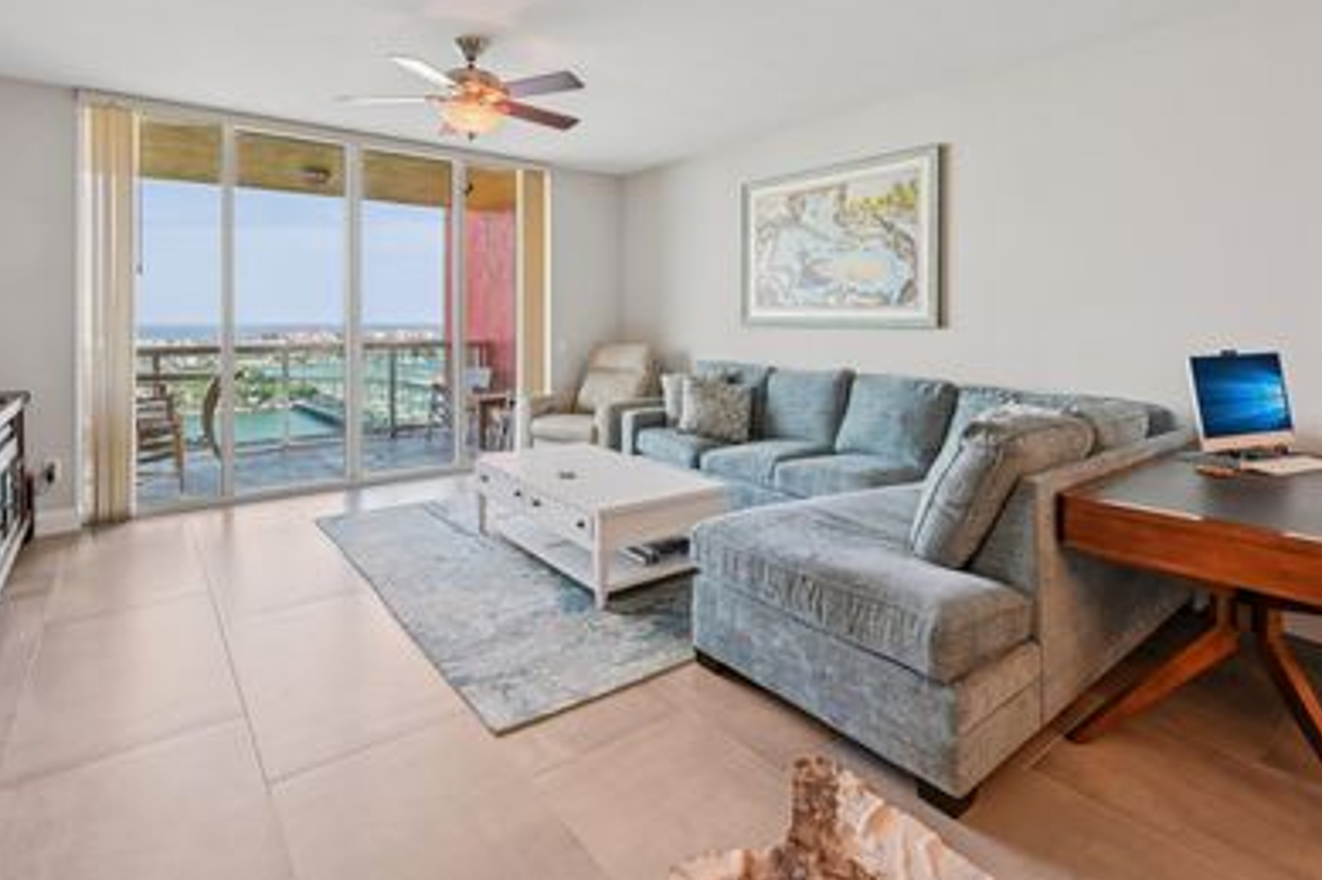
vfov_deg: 66.3
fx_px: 661
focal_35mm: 18
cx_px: 622
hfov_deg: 89.9
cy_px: 328
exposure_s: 1/100
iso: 800
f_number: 8
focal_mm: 14
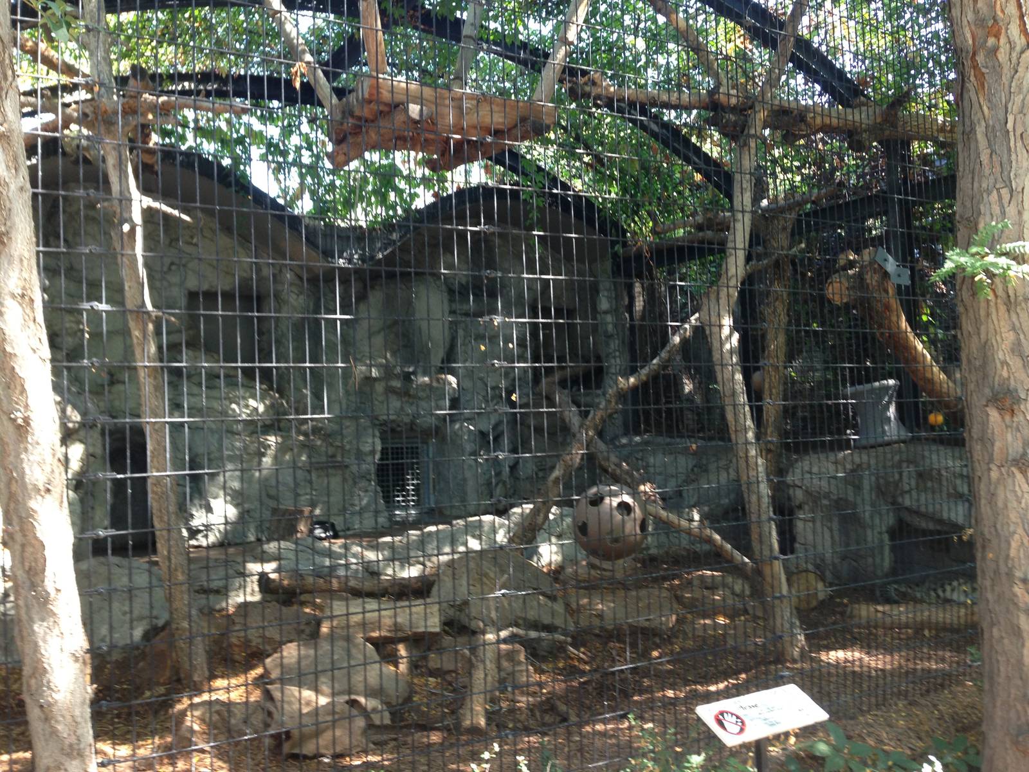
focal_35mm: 33
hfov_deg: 55.4
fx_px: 981
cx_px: 514
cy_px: 386
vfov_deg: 42.9
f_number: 2.4
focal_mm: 4.13
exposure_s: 1/40
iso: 64
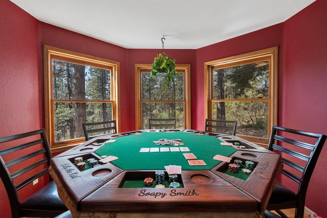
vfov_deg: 73.7
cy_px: 109
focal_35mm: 16
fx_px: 145
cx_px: 164
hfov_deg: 96.8
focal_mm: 16
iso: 400
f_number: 8
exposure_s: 1/13
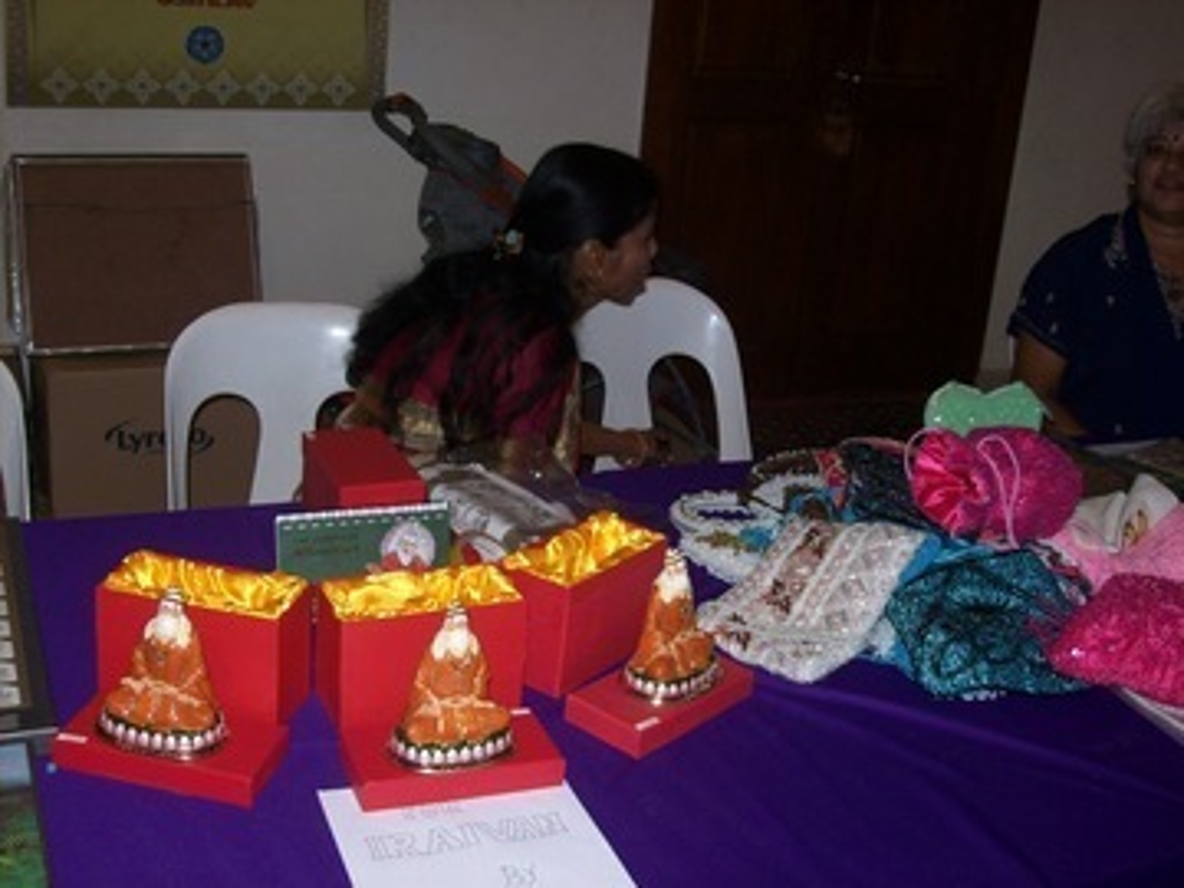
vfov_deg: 32.2
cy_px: 444
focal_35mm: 45
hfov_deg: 42.1
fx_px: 1539
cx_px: 592
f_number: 3
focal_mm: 7.6
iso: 80
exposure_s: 1/73.6
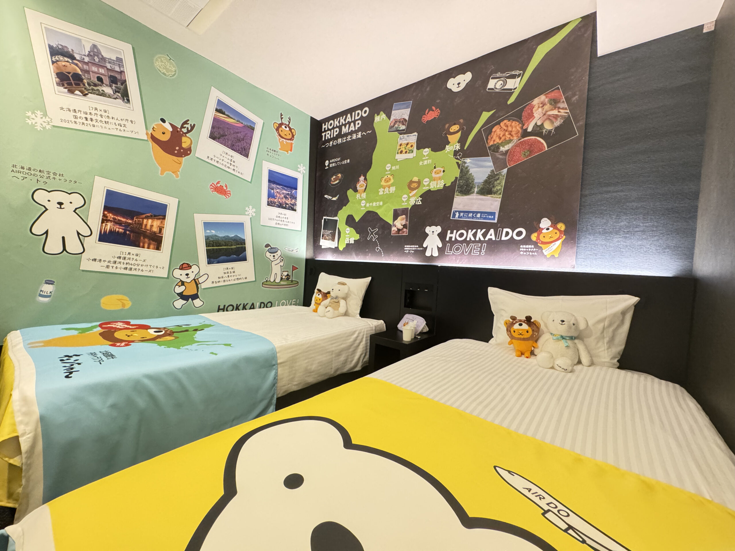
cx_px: 368
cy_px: 276
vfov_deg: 85.7
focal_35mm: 14
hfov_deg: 102.1
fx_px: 297
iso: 800
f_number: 2.2
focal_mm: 2.22
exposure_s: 1/50
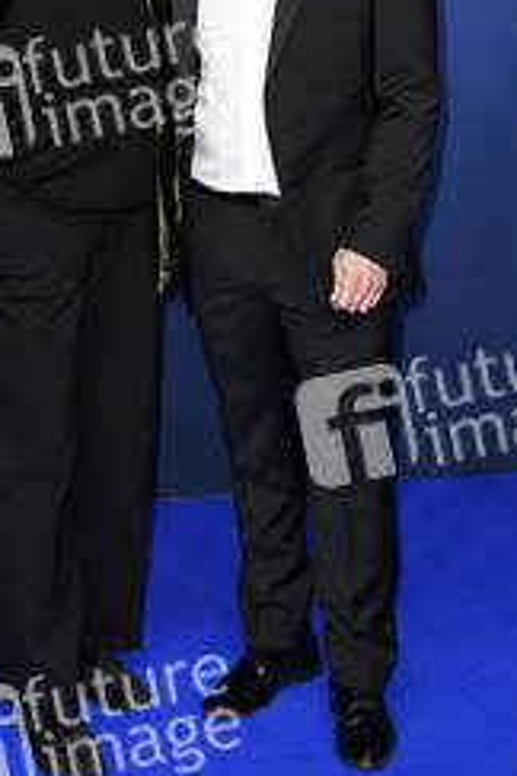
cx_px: 169
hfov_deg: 13.4
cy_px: 252
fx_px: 2197
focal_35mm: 102
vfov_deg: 19.9
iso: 800
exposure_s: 1/320
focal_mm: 62
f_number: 4
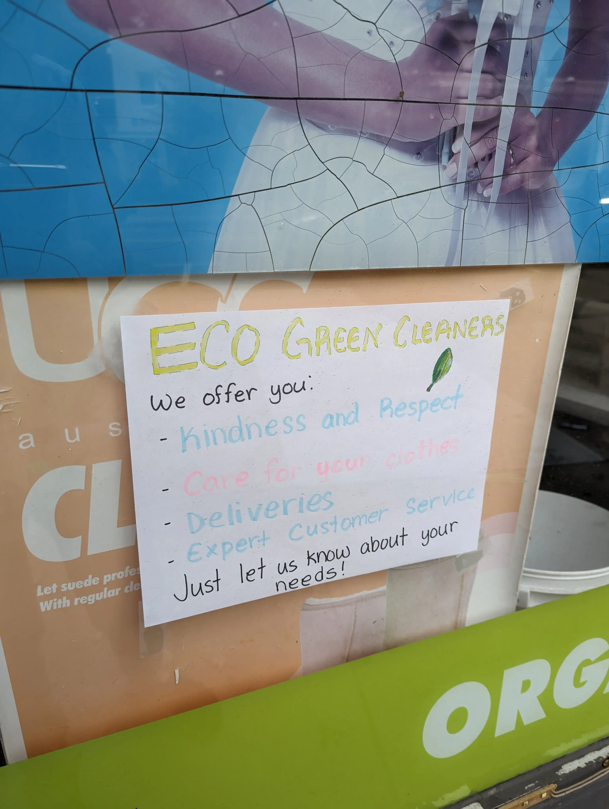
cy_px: 404
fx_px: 562
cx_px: 304
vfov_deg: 71.5
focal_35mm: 24
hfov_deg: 56.9
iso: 82
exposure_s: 1/89.3
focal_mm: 6.81
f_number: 1.85
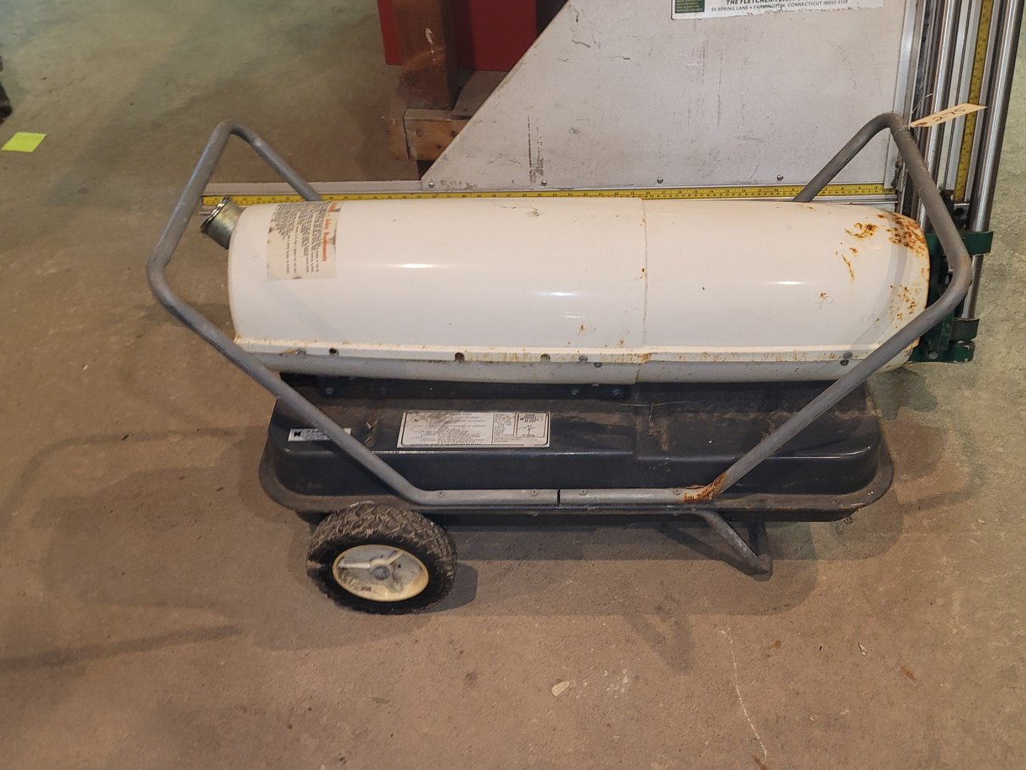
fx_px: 919
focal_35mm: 31
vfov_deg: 45.1
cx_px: 559
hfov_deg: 58.3
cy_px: 470
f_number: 1.8
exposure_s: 1/10
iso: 160
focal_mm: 7
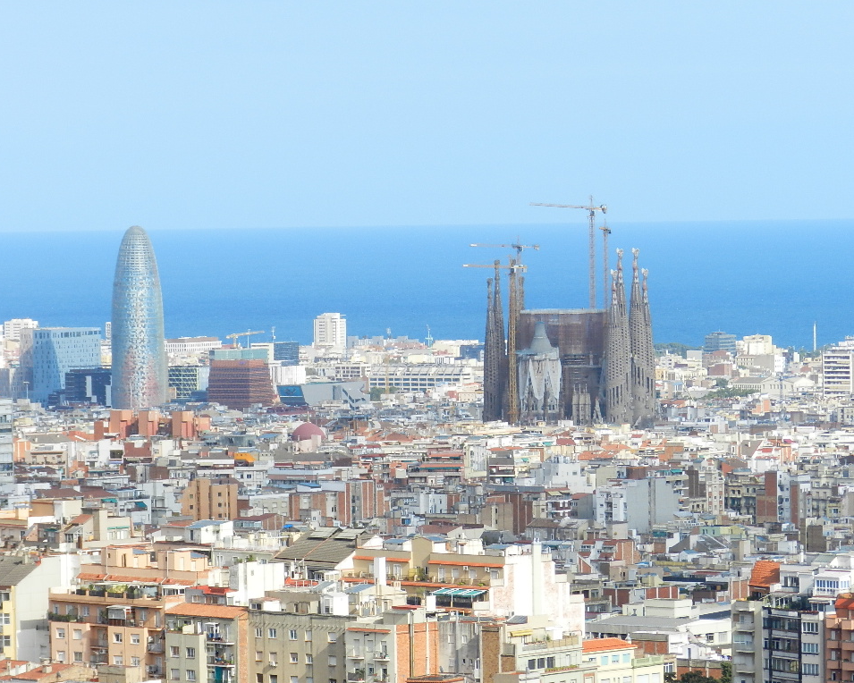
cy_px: 342
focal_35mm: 225
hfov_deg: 8.6
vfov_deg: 6.9
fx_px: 5687
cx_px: 419
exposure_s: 1/640
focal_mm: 38.2
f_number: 5.6
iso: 160
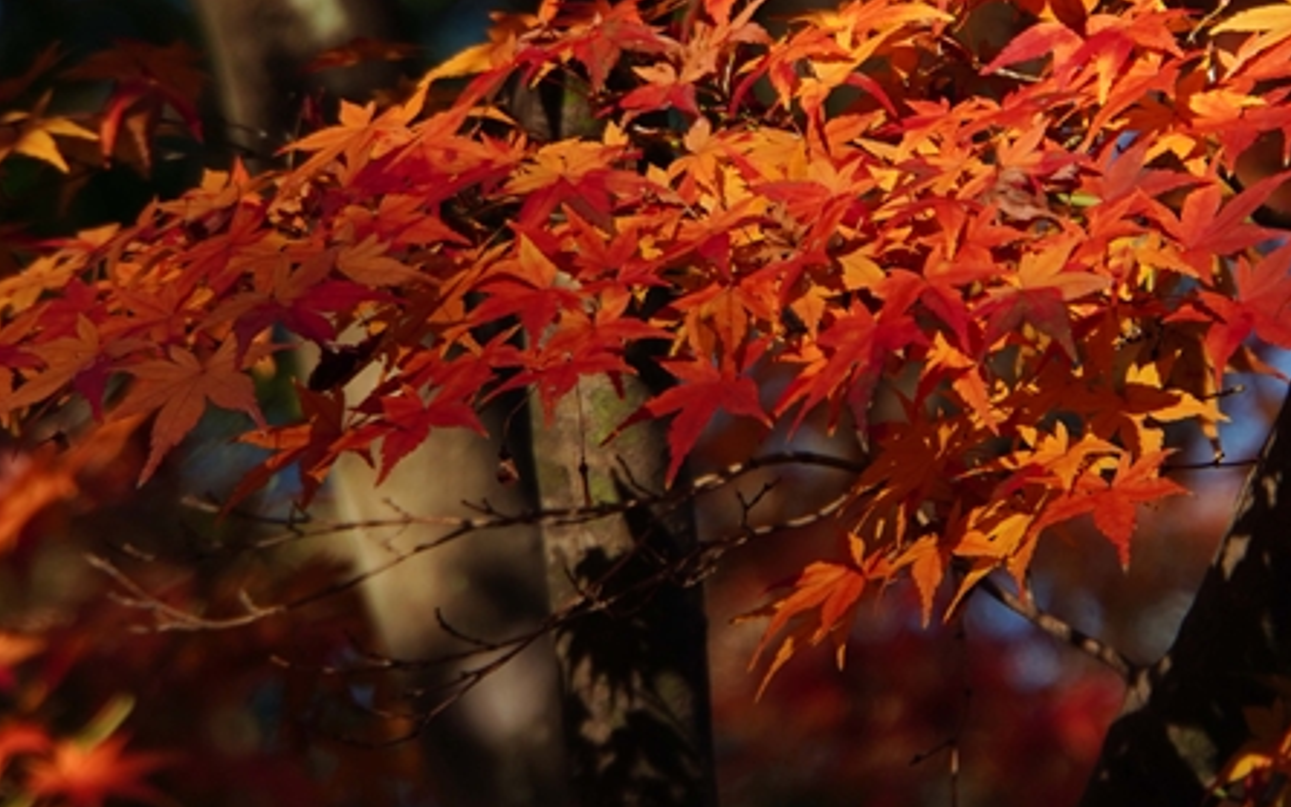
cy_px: 184
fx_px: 19286
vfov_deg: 2.4
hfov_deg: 3.8
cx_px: 845
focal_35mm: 548
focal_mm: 200
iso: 100
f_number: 7.1
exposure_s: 1/400
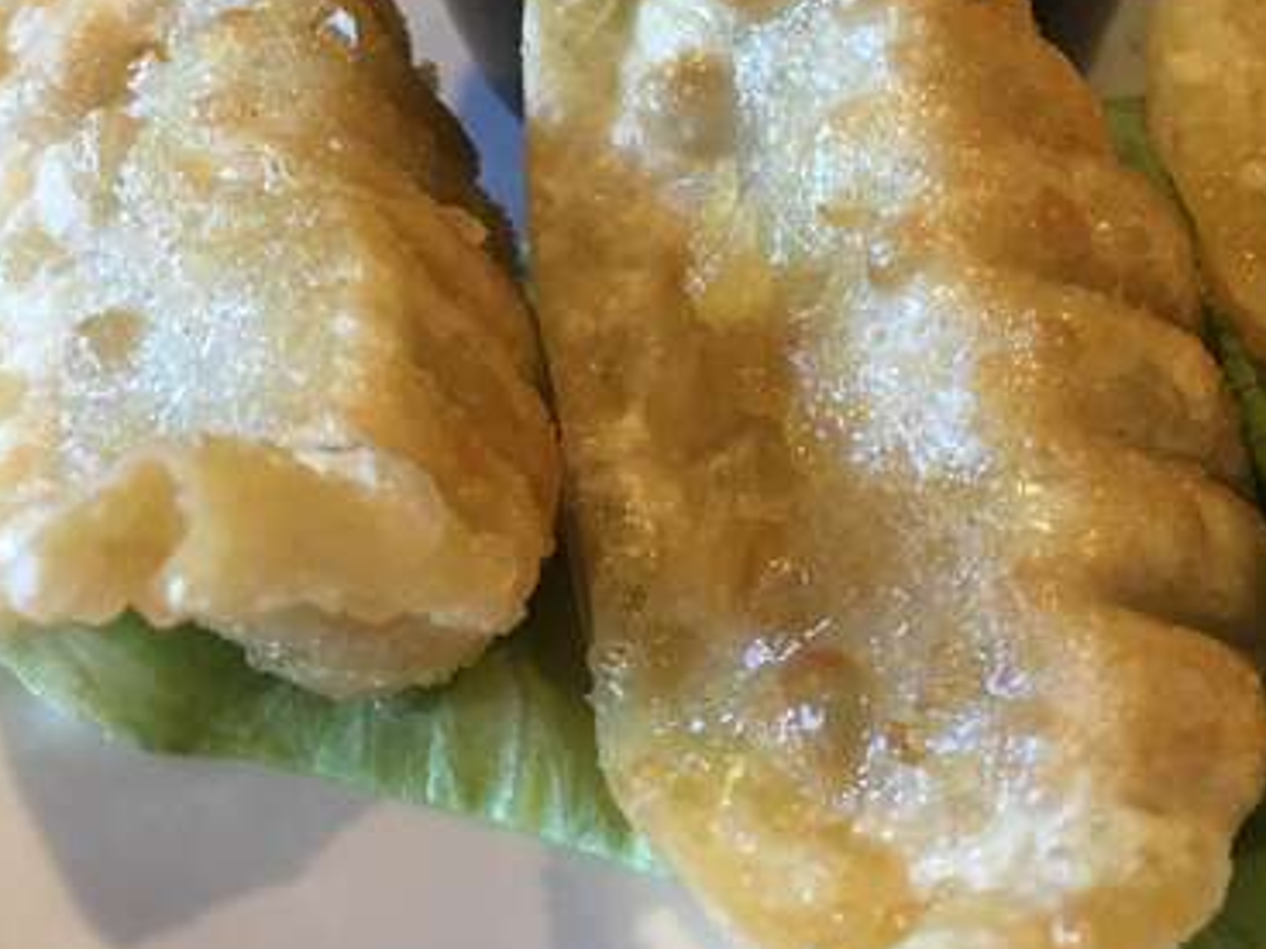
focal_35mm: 63
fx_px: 2304
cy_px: 268
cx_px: 1146
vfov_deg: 23.1
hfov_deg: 29.4
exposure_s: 1/30
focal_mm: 4.15
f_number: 2.2
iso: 125
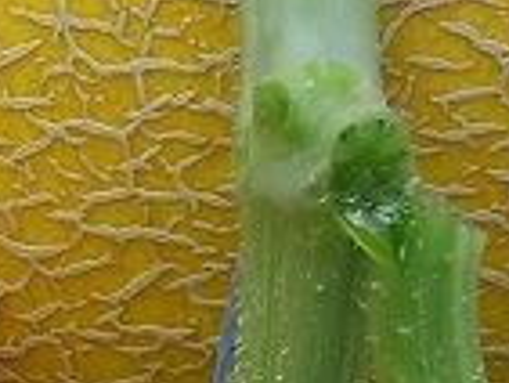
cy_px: 336
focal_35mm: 362
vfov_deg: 4.1
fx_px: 5327
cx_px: -433
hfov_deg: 5.4
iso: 50
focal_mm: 10.3
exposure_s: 1/62.3
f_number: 4.3
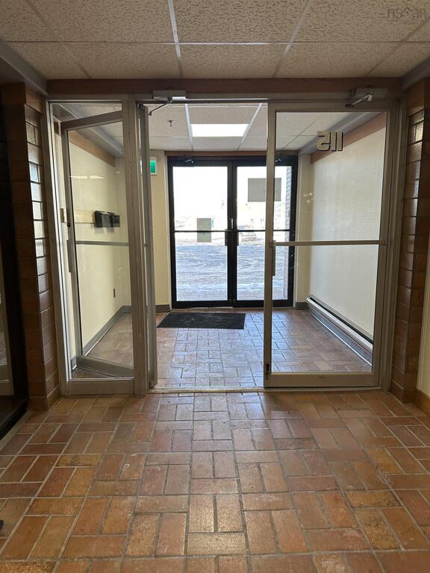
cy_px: 286
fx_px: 398
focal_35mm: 24
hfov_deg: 56.8
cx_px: 215
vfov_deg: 71.6
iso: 80
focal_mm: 6.86
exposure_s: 1/120
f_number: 1.78
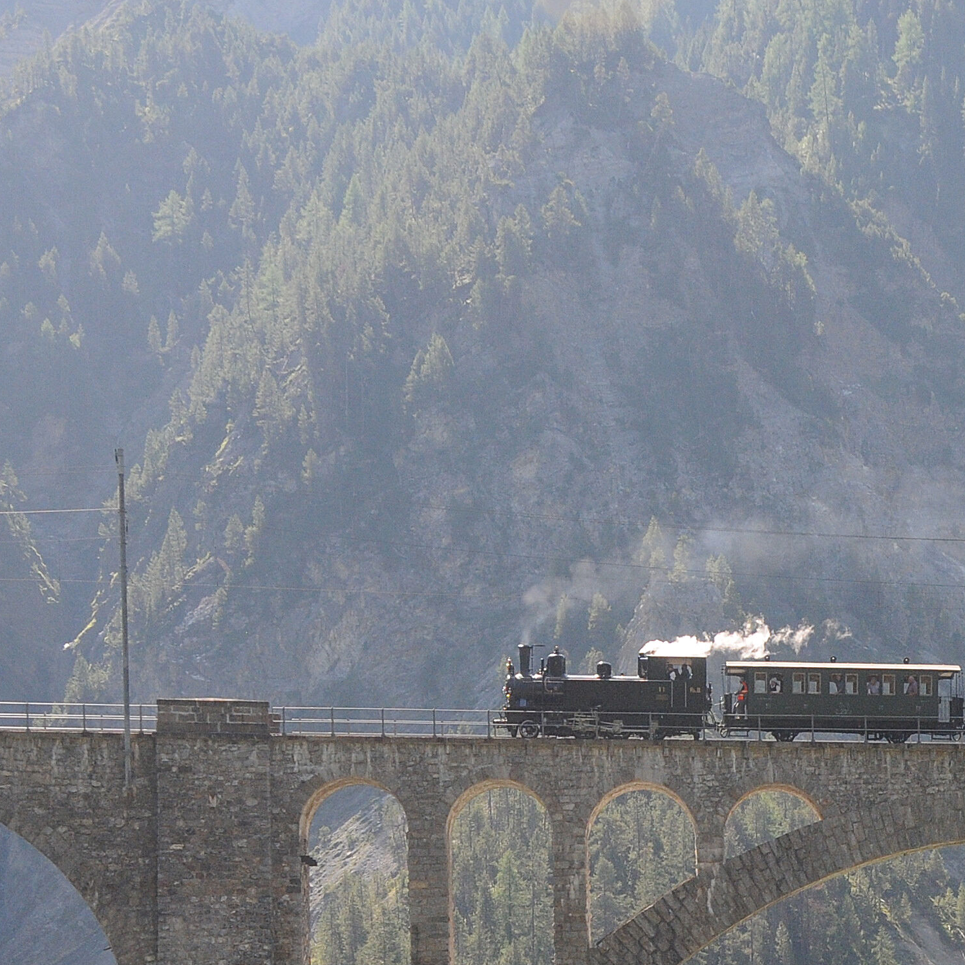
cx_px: 1015
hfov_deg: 14.6
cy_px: 913
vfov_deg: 14.7
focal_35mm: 117
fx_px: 3690
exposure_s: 1/400
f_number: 8
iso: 500
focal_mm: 32
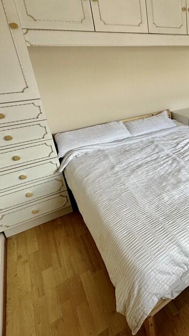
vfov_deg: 73.1
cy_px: 132
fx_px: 223
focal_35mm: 25
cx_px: 211
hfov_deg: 37.8
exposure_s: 1/100
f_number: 2.2
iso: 64
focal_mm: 2.22
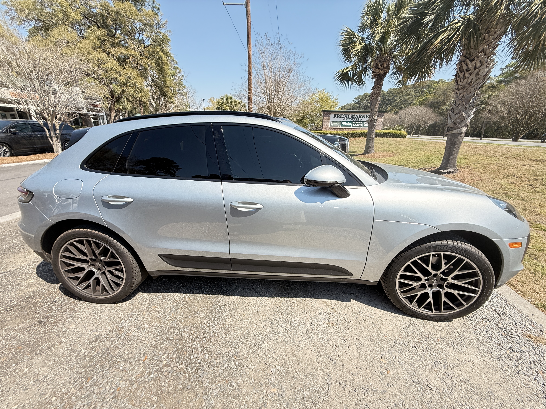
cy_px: 204
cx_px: 273
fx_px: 221
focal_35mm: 14
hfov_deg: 102.1
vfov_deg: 85.7
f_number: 2.2
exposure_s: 1/679
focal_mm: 2.22
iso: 64
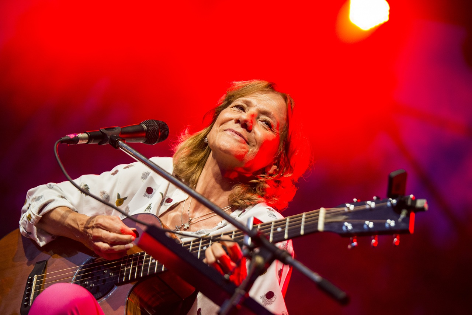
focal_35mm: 155
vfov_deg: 8.9
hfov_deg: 13.2
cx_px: 236
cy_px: 158
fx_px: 2033
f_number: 4
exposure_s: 1/400
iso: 1600
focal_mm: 155
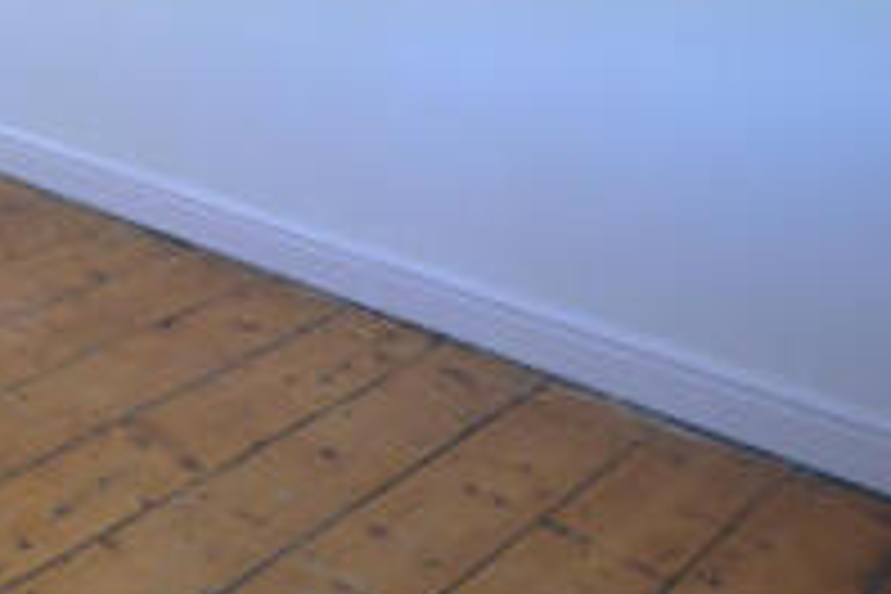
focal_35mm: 55
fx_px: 1353
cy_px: -126
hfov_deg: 24.7
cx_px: -549
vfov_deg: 22.7
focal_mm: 11
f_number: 4.2
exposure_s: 1/60
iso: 500
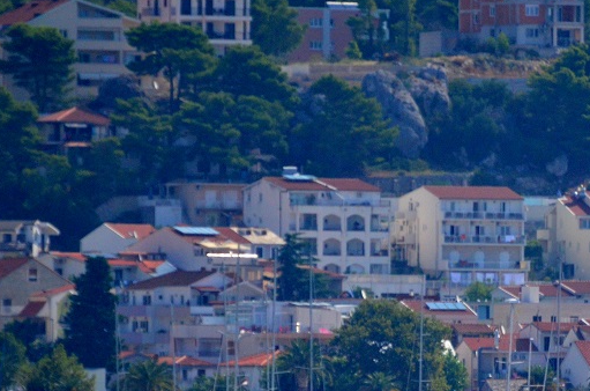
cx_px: 505
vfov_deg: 1.6
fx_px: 14386
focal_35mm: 880
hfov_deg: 2.3
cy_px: 292
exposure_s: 1/8000
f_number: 5.6
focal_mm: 300
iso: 1800
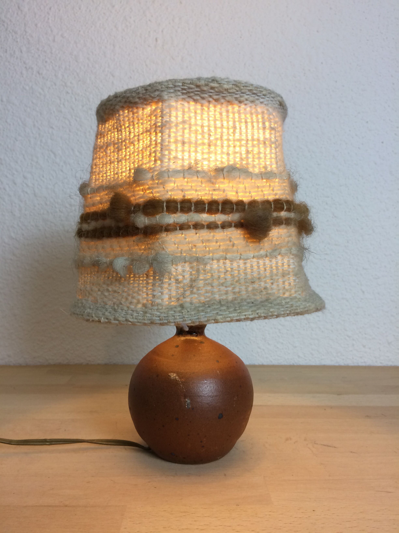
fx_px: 446
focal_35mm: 29
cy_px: 266
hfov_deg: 48.2
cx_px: 200
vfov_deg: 61.7
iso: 50
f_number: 2.2
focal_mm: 4.15
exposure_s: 1/33
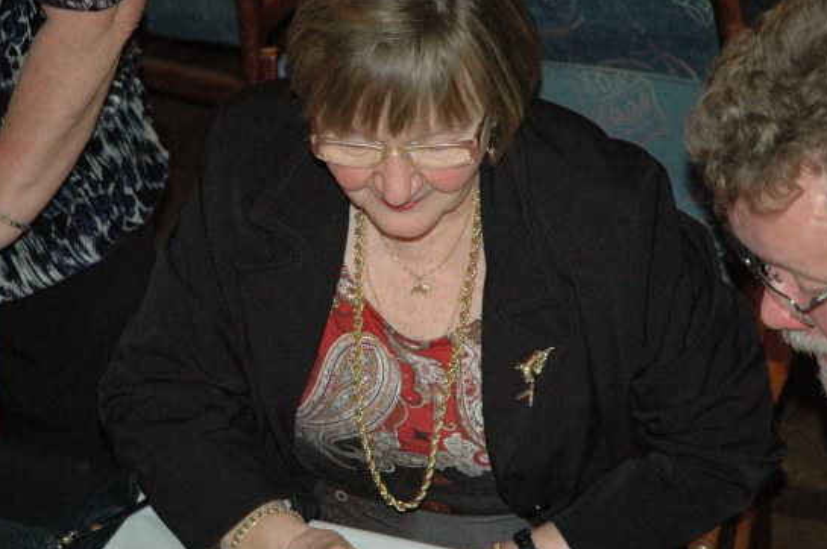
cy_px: 250
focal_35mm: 116
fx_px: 2662
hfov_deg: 17.7
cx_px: 443
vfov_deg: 11.8
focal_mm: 70
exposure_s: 1/60
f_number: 5
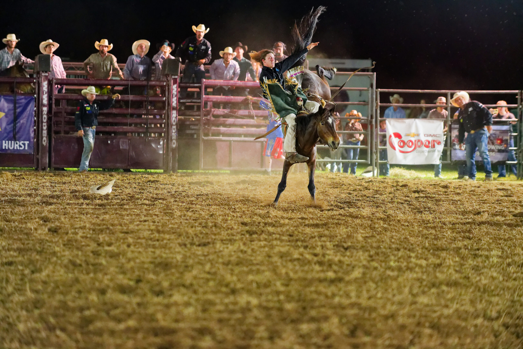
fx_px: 2906
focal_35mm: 200
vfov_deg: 6.9
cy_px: 174
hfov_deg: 10.3
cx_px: 262
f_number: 2.8
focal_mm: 200
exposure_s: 1/500
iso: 10000
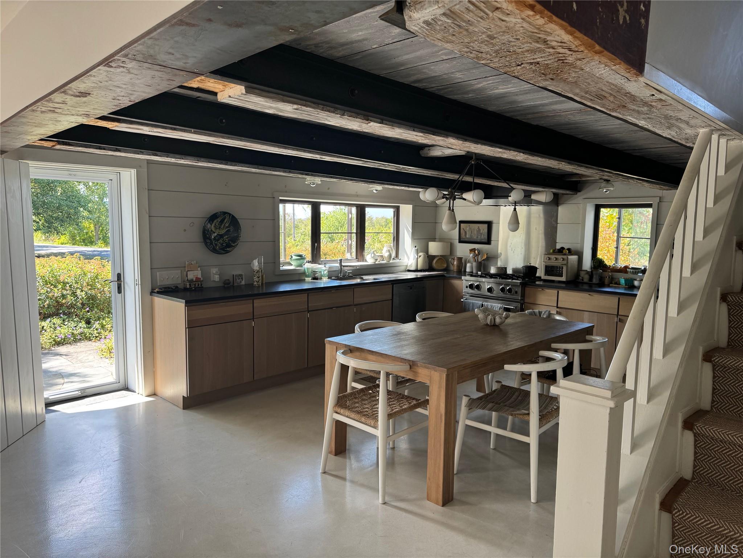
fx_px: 515
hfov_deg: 71.6
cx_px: 372
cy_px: 279
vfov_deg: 56.8
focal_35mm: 24
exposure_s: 1/132
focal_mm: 6.76
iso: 64
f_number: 1.78
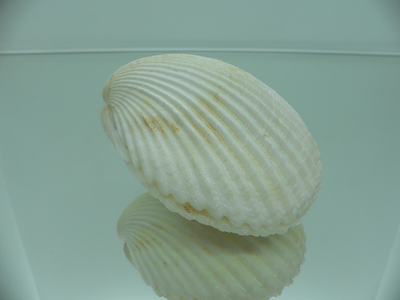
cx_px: 200
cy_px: 150
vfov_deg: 40.7
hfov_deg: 52.6
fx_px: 404
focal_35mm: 35
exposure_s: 1/80
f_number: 2.8
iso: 80
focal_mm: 4.6
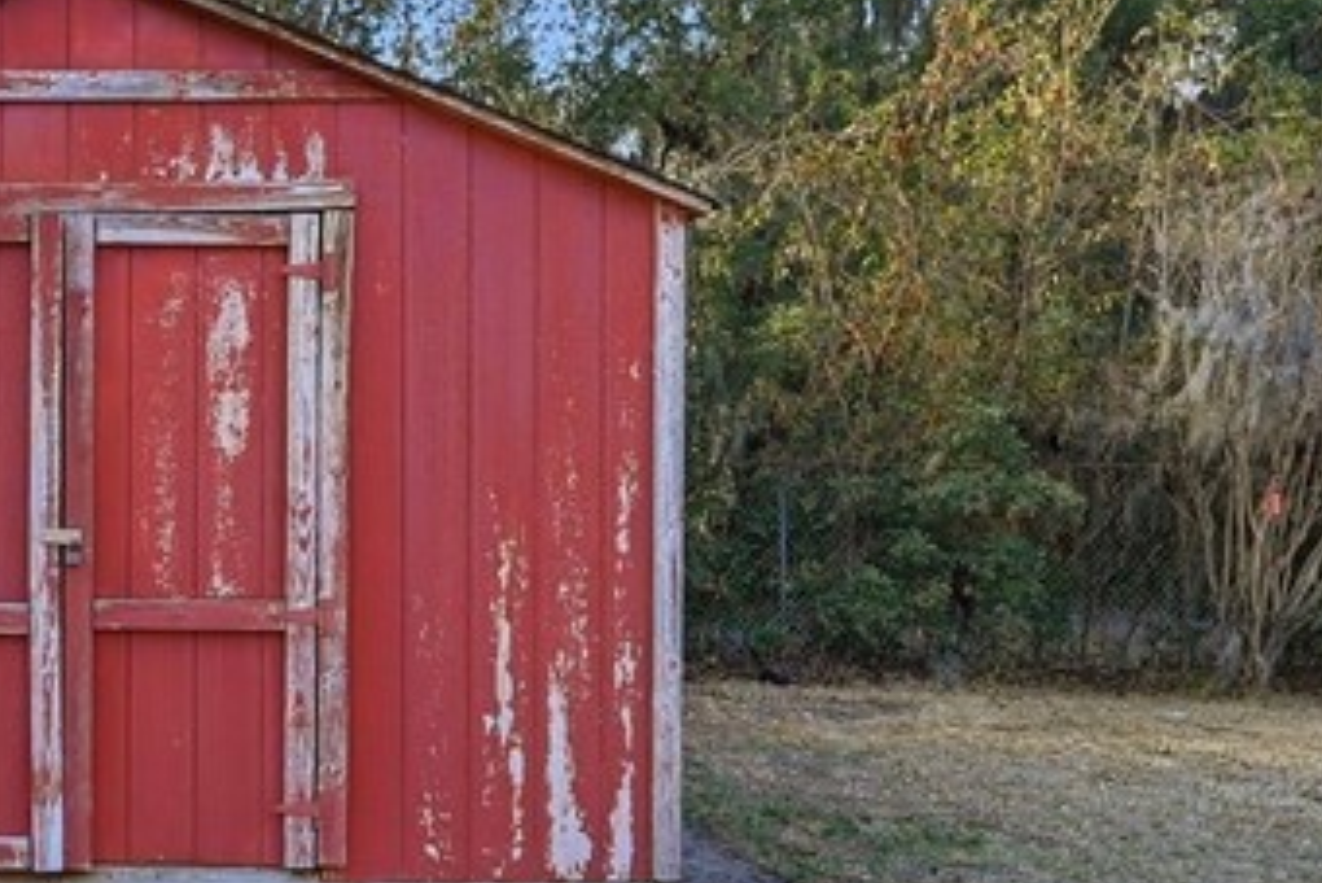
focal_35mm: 51
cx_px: 64
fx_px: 1874
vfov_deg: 26.5
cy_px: 482
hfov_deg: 35.8
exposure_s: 1/320
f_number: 9
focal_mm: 16
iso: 320
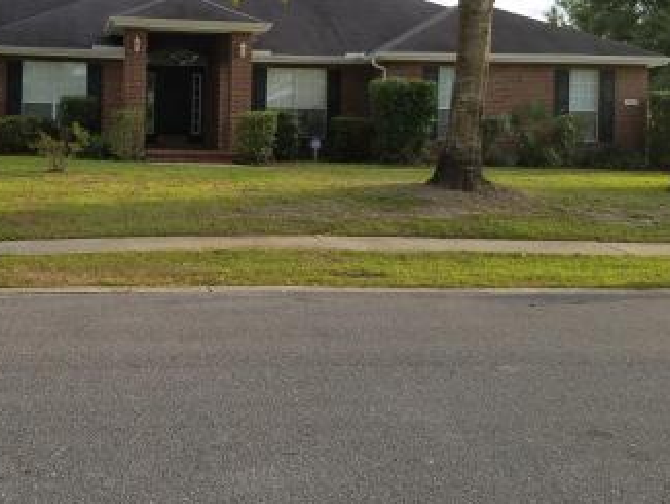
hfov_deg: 37.1
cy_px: 115
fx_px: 988
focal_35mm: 51
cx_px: 232
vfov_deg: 28.1
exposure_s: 1/481
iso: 50
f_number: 1.7
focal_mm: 4.2
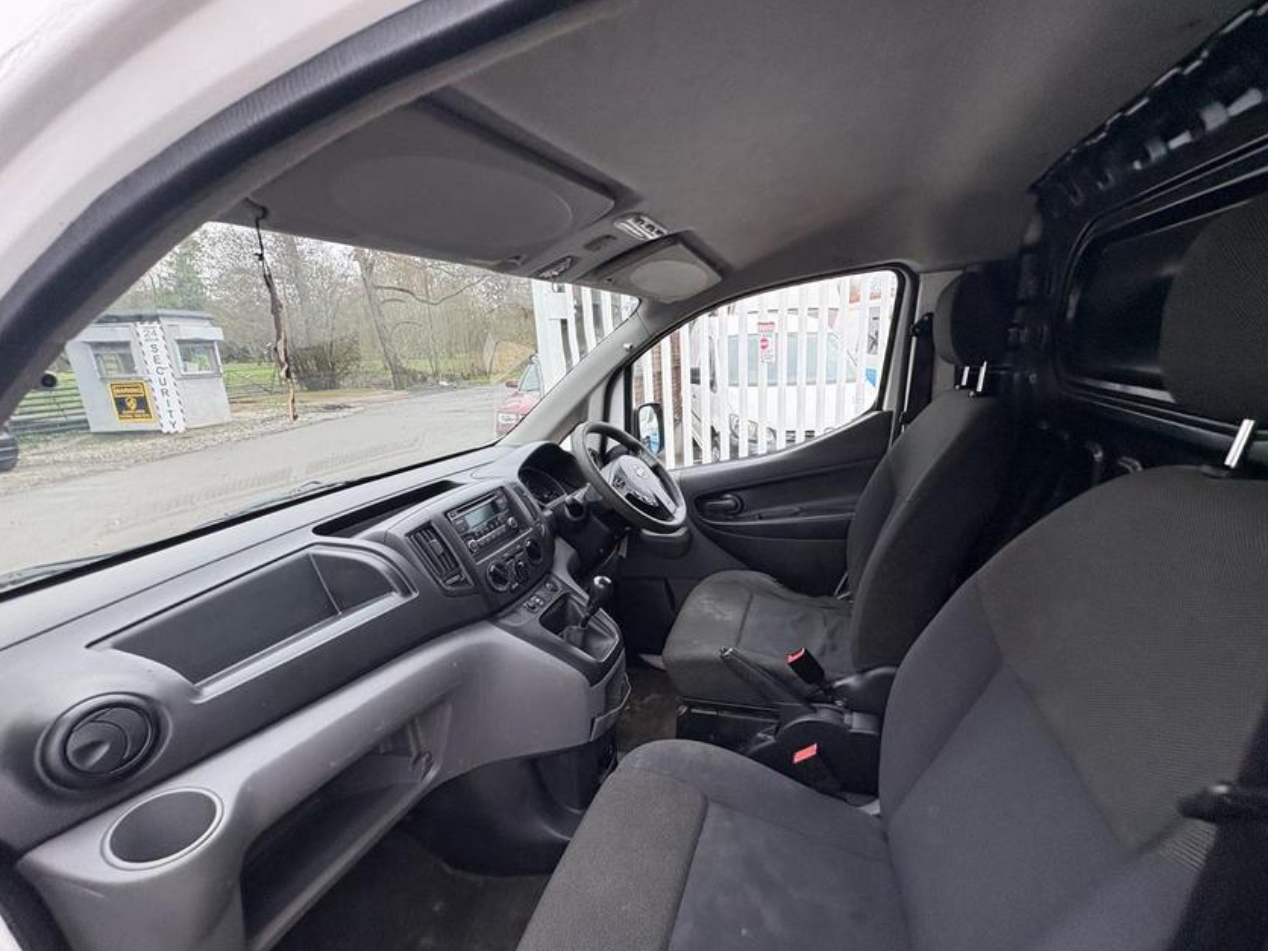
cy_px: 488
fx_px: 549
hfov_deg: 98.0
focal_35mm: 15
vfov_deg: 81.7
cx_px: 675
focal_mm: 2.22
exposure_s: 1/99
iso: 200
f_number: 2.2
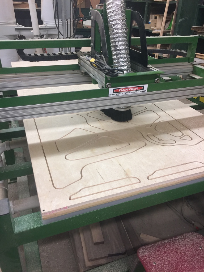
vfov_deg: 61.7
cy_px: 136
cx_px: 102
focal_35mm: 29
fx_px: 228
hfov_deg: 48.2
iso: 32
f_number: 2.2
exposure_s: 1/15
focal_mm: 4.15
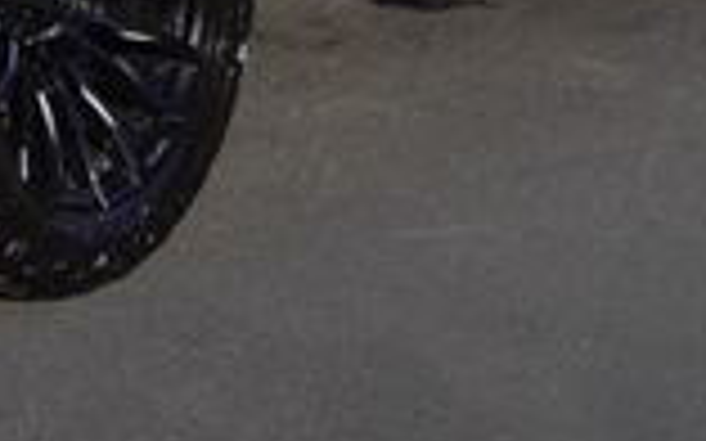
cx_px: -126
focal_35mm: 193
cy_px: -396
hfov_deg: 10.7
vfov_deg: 6.6
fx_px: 3714
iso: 100
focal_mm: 31
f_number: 11
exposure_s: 1/250
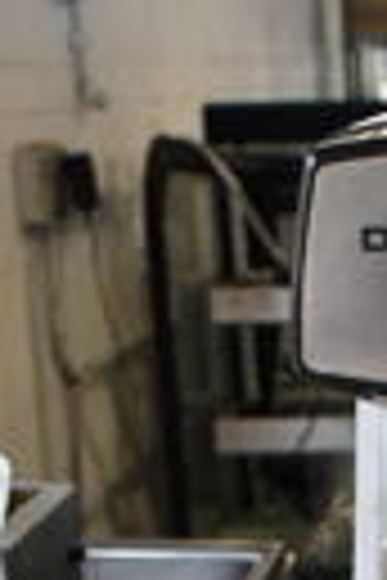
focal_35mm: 100
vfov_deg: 18.7
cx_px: 536
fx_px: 1612
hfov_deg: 13.1
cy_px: 785
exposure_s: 1/60
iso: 800
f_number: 5.6
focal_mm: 18
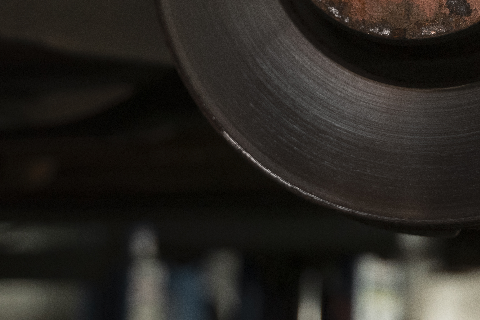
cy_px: -71
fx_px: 1573
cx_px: 519
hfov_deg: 16.8
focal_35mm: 118
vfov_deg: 11.4
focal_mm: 42
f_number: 2.8
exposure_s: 1/250
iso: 1600
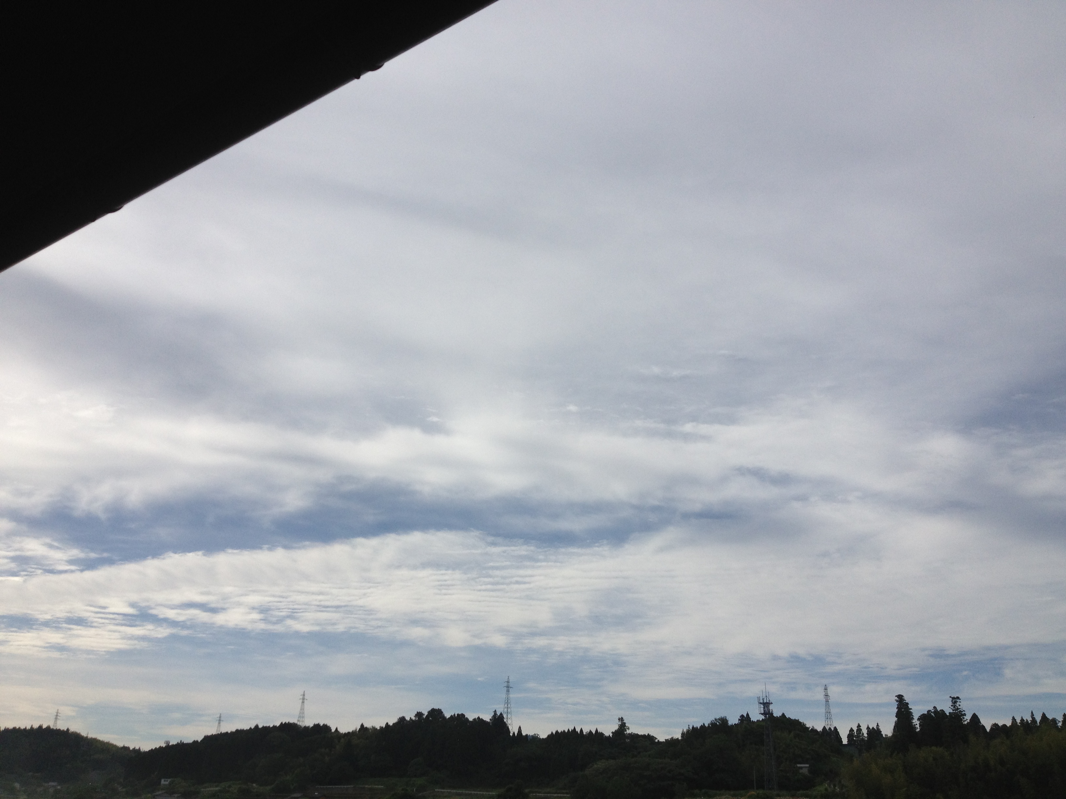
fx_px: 1078
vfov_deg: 40.7
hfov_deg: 52.6
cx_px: 533
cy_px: 400
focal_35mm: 35
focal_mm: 4.28
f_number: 2.4
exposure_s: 1/3690
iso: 64
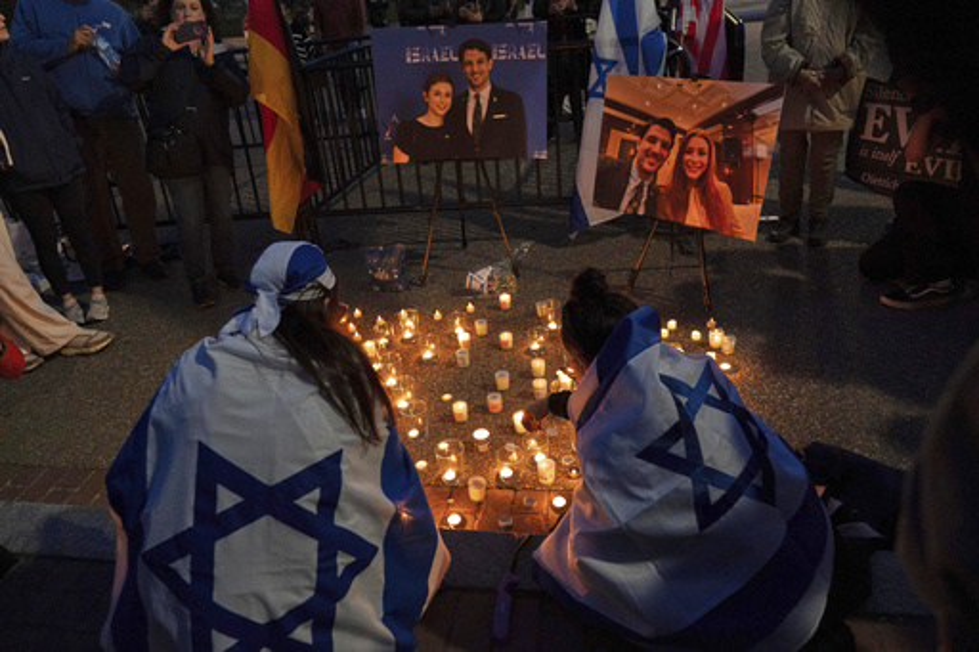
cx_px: 490
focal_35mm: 24
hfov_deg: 73.8
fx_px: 652
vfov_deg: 53.1
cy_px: 326
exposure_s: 1/100
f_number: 4
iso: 4000
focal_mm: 24
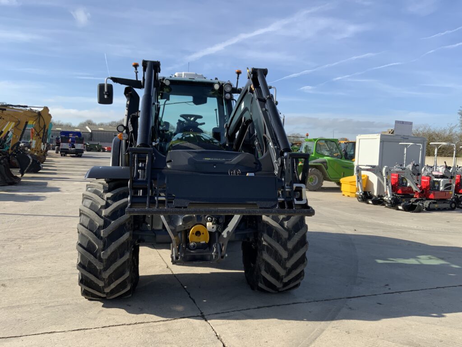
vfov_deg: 48.2
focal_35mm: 29
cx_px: 231
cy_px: 174
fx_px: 387
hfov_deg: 61.7
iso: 16
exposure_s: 1/1626
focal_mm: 3
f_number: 1.8
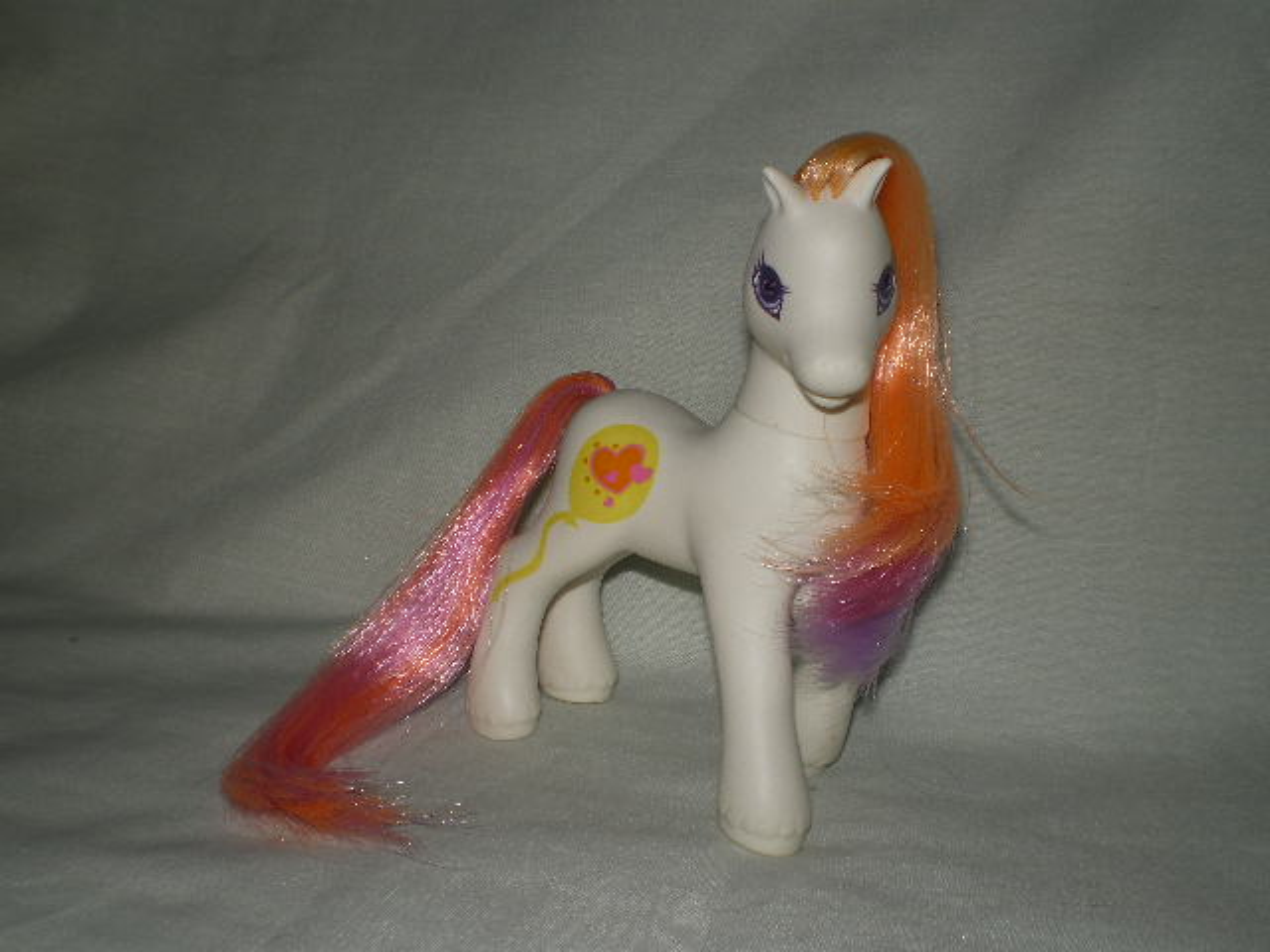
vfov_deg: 37.7
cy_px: 476
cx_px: 635
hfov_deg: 49.0
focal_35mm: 38
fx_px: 1394
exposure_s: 1/30
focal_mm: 6.3
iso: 64
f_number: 4.6
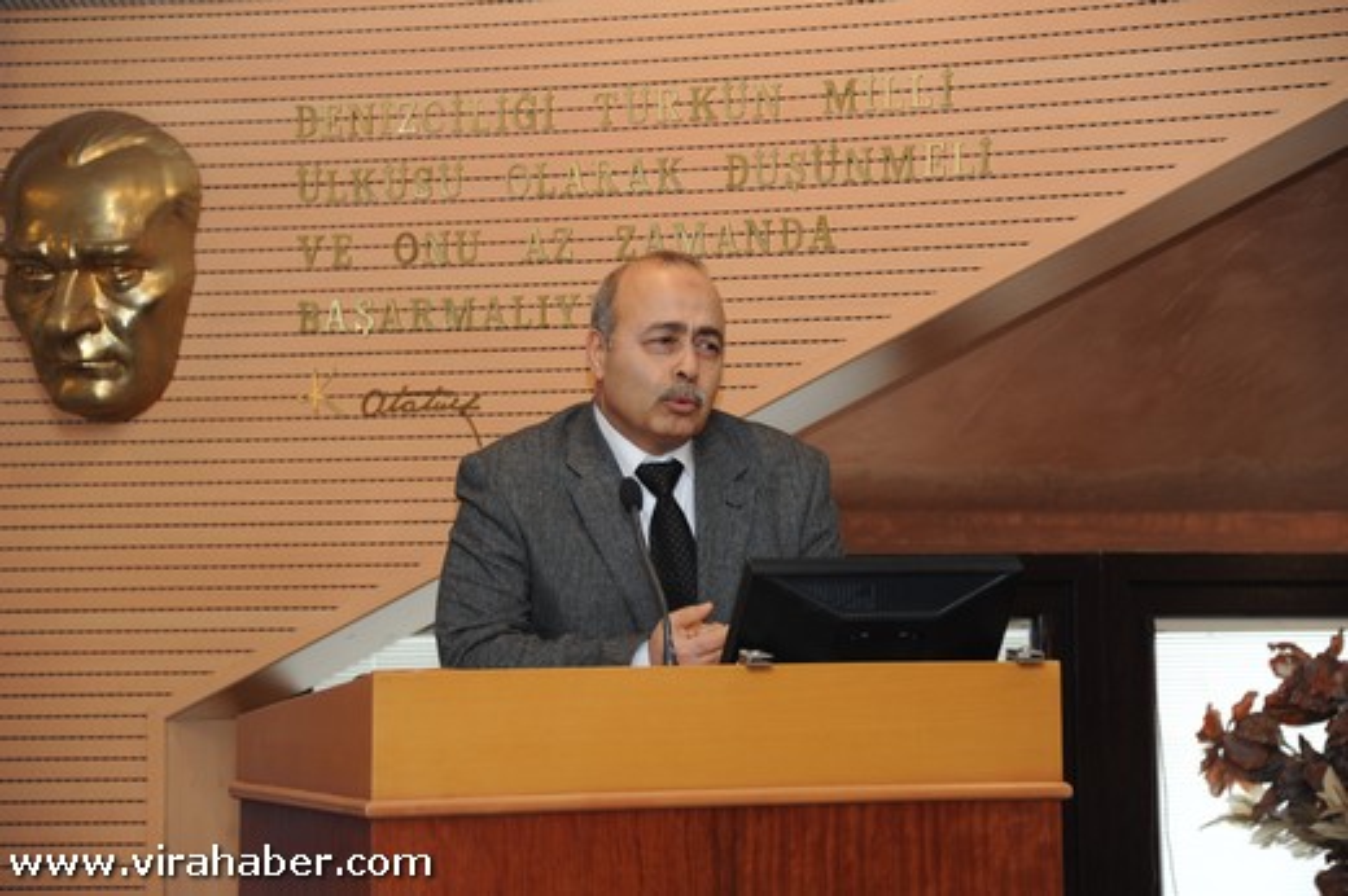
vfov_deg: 11.2
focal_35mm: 122
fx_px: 4565
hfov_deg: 16.8
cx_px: 674
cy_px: 448
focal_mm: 122
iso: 800
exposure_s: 1/60
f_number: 5.6
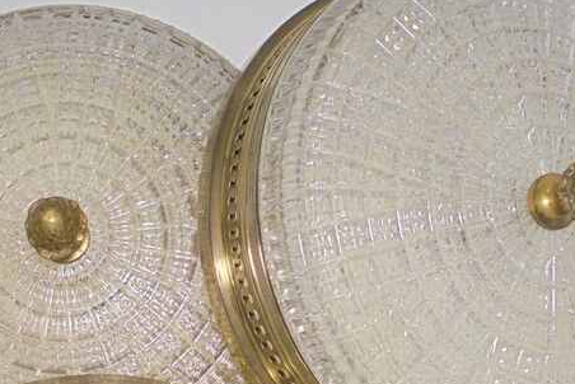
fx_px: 959
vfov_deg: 21.7
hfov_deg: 33.3
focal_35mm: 60
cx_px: 244
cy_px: 405
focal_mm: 5.3
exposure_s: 1/30
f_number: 3.7
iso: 100
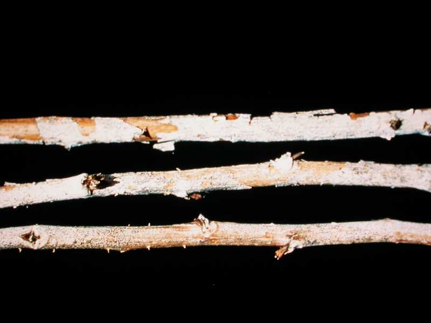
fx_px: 971
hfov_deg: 25.0
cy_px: 162
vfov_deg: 18.9
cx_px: 216
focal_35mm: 78
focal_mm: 16.2
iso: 100
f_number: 8.9
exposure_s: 1/235
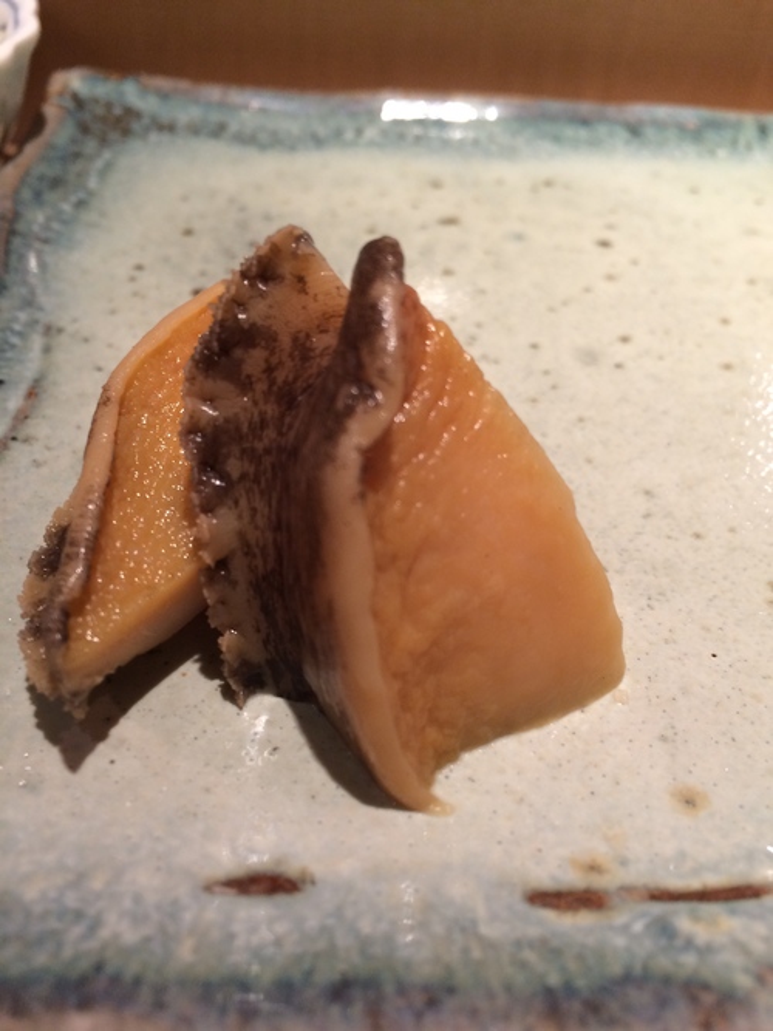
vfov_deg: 61.7
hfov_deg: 48.2
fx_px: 864
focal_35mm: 29
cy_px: 516
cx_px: 386
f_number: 2.2
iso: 80
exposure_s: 1/30
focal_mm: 4.15
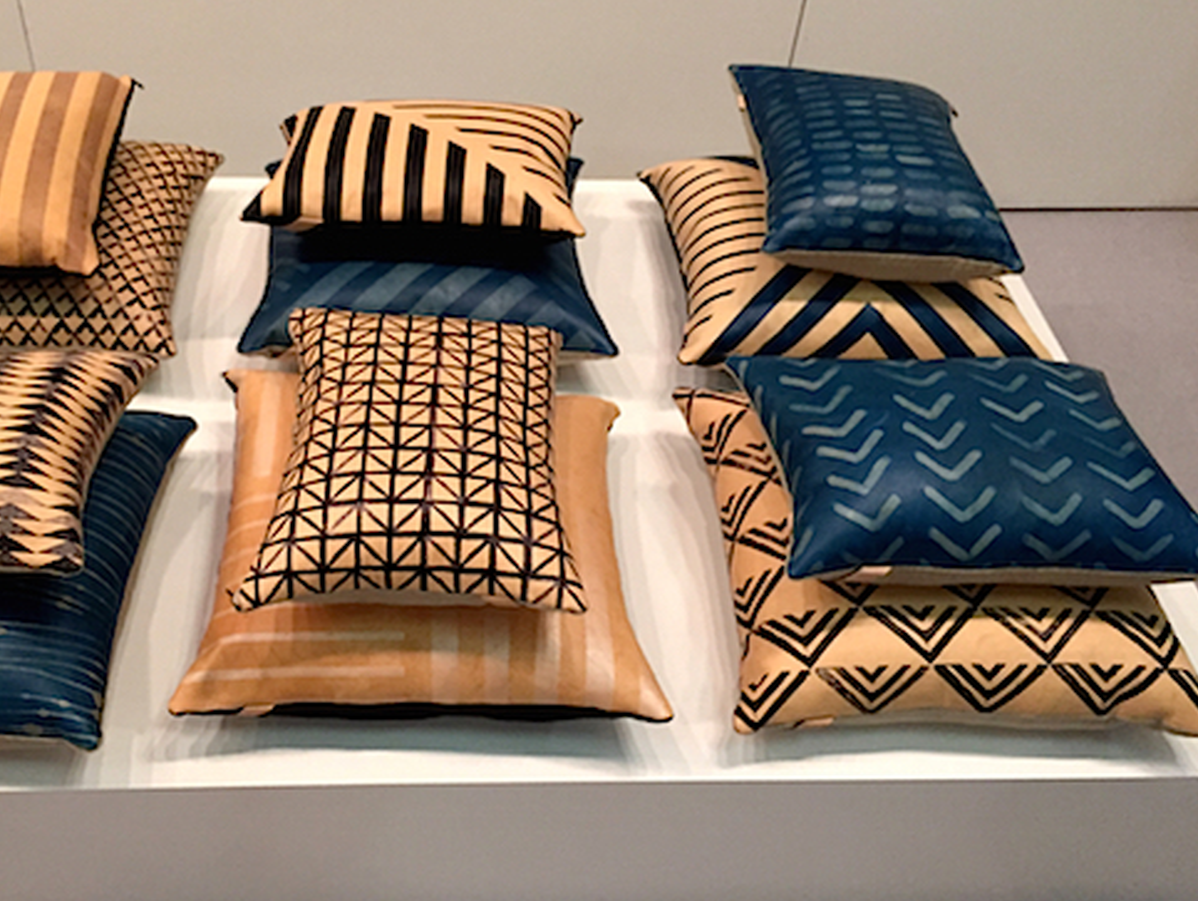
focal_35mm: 36
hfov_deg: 50.9
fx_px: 1247
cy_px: 405
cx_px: 464
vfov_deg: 39.7
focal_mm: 4.15
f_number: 2.2
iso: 50
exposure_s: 1/30
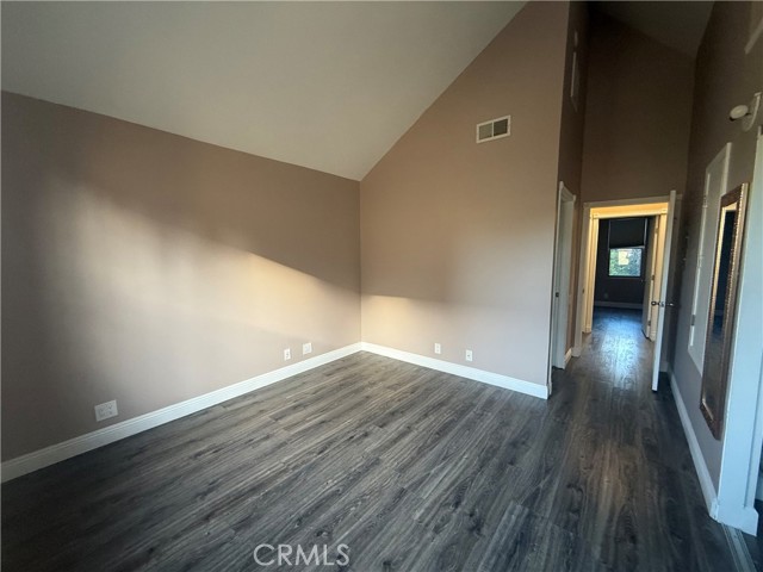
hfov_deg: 102.1
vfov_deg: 85.7
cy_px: 286
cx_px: 382
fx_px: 309
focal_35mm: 14
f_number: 2.2
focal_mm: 2.22
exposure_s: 1/99
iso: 250
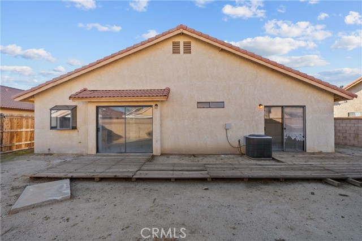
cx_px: 181
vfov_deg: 81.2
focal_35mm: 14
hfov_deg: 104.2
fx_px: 141
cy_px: 120
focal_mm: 14
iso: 250
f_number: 6.3
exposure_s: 1/125
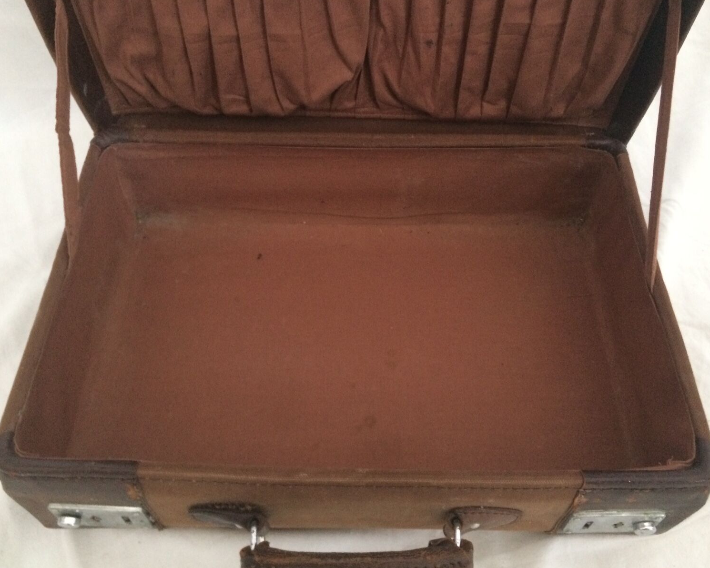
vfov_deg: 47.1
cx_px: 365
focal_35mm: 31
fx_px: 651
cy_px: 286
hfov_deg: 57.2
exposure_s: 1/25
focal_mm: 4.15
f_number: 2.2
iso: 320
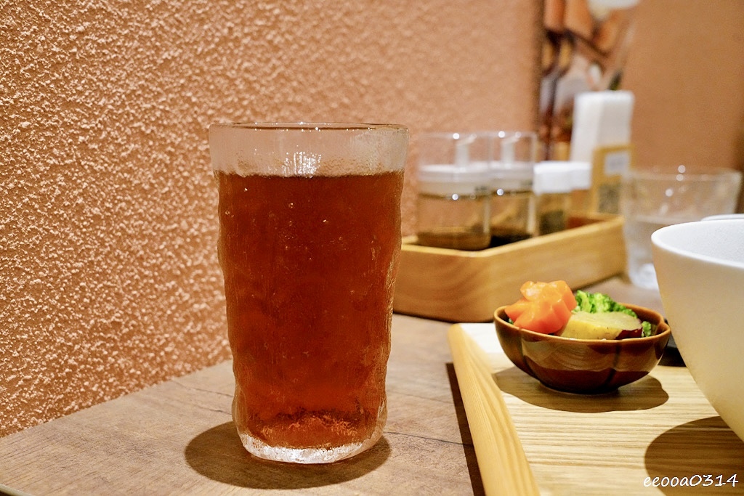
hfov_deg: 44.5
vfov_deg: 30.5
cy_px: 248
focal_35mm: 44
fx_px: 909
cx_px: 372
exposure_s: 1/160
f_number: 8
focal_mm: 44
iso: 6400
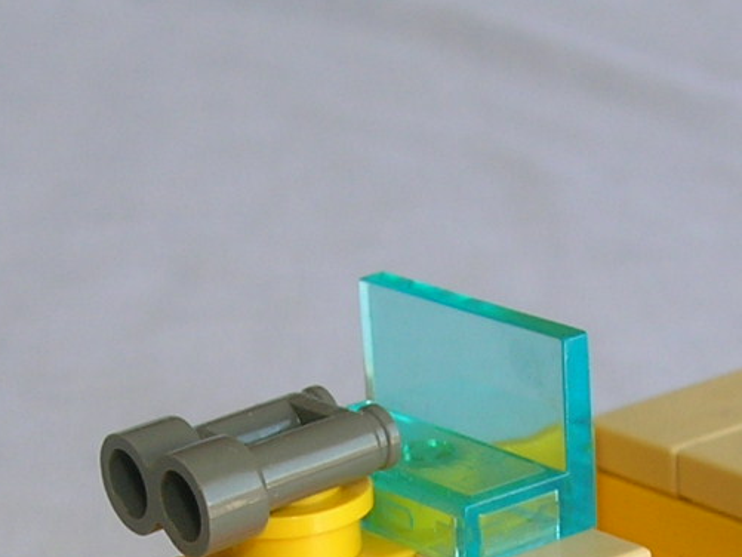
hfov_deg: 17.1
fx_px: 2466
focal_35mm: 115
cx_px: 387
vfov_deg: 12.6
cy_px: 684
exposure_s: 1/30
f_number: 4.9
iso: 50
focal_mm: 6
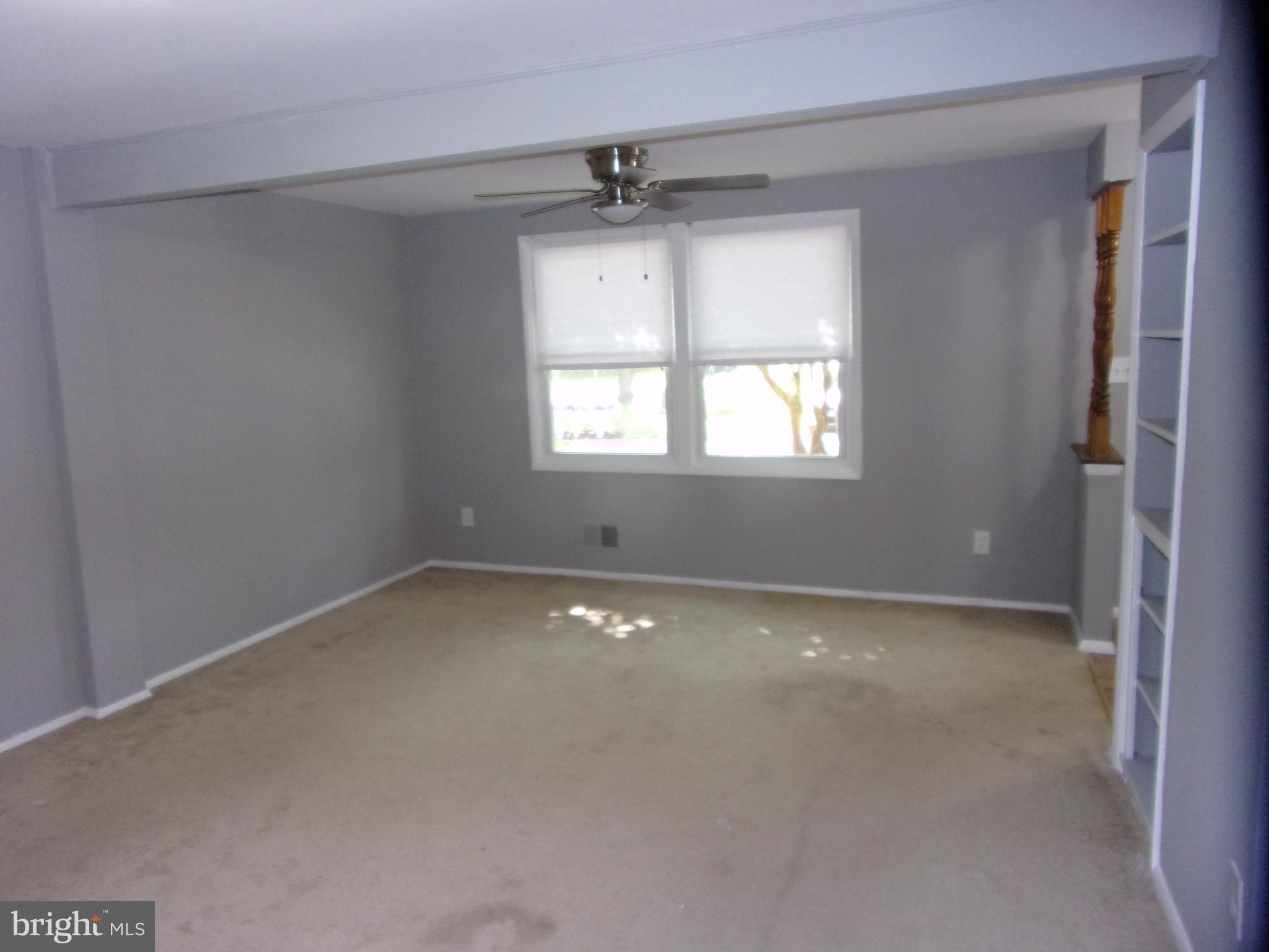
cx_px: 634
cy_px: 476
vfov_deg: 56.8
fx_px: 880
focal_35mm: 24
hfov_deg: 71.6
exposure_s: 1/34
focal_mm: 4.3
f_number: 3.3
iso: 200
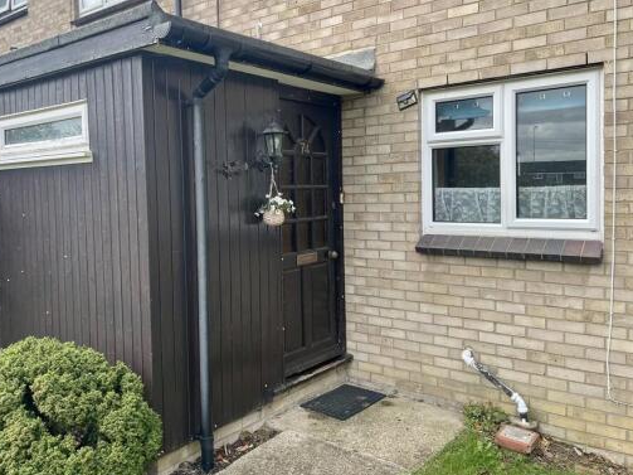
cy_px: 214
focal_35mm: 29
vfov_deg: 48.1
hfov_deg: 61.7
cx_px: 308
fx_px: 530
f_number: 1.6
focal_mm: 5.1
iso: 32
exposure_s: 1/1011
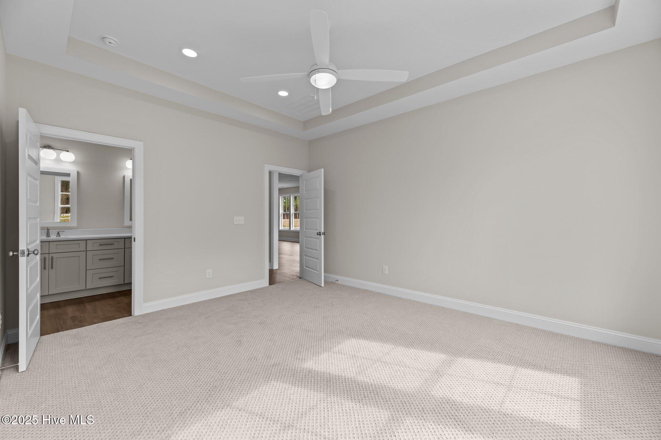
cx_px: 330
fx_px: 257
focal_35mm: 14
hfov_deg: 104.3
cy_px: 220
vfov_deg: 81.2
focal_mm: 14
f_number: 9
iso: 100
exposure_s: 1/5
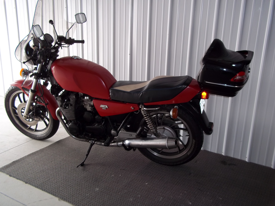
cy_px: 103
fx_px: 286
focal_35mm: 36
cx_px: 138
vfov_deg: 39.7
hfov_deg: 51.4
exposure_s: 1/30
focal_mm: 6.5
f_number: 3.1
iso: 80
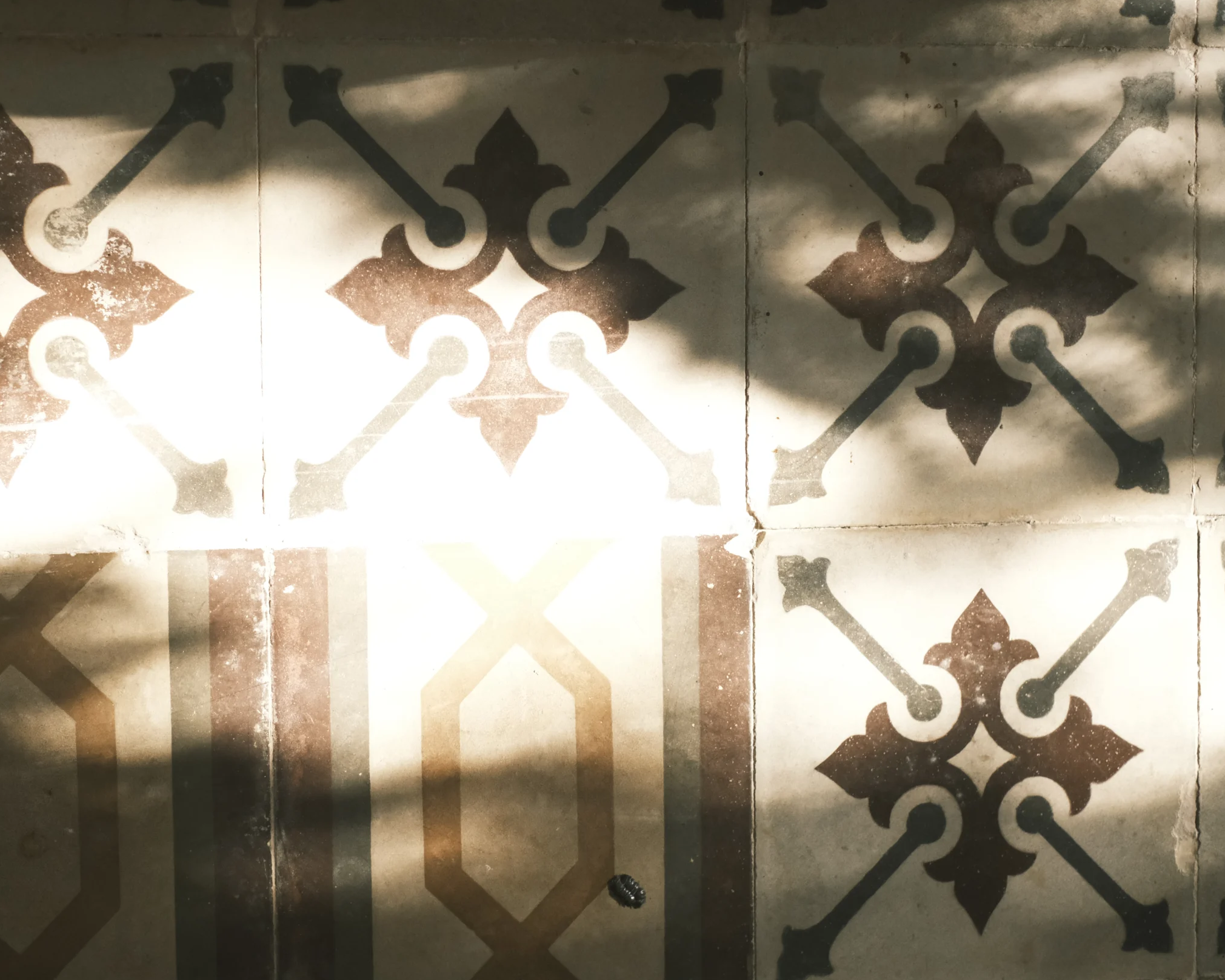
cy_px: 466
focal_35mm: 63
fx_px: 2284
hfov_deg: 29.9
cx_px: 465
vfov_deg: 24.2
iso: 3200
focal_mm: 35
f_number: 2.8
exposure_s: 1/4000
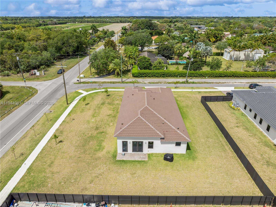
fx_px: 191
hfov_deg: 71.6
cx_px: 138
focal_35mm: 24
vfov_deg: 56.7
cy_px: 104
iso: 100
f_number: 2.8
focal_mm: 12.29
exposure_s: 1/2500
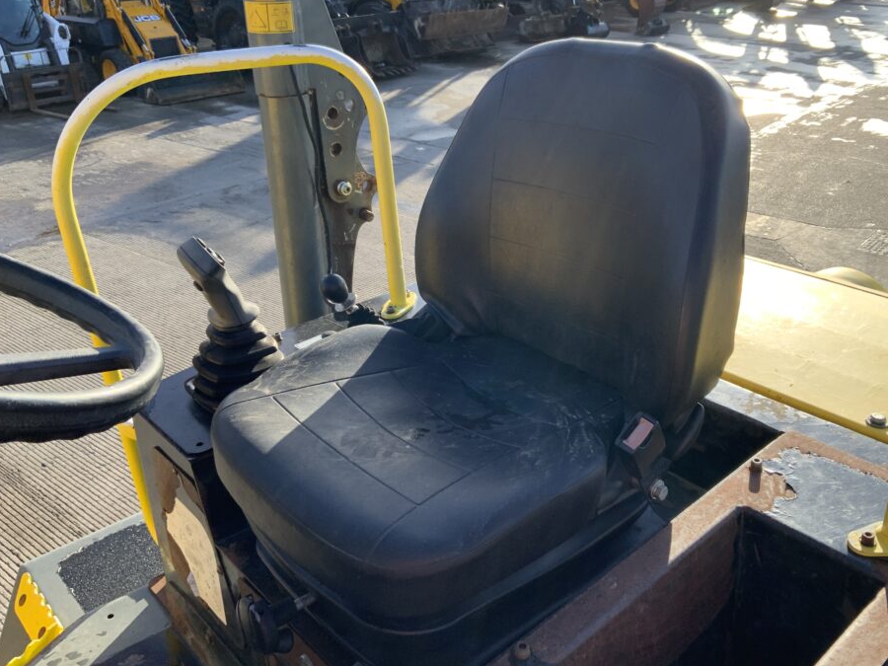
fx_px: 847
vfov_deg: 42.9
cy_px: 320
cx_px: 493
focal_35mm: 33
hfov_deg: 55.2
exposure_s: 1/509
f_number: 1.8
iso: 16
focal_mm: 3
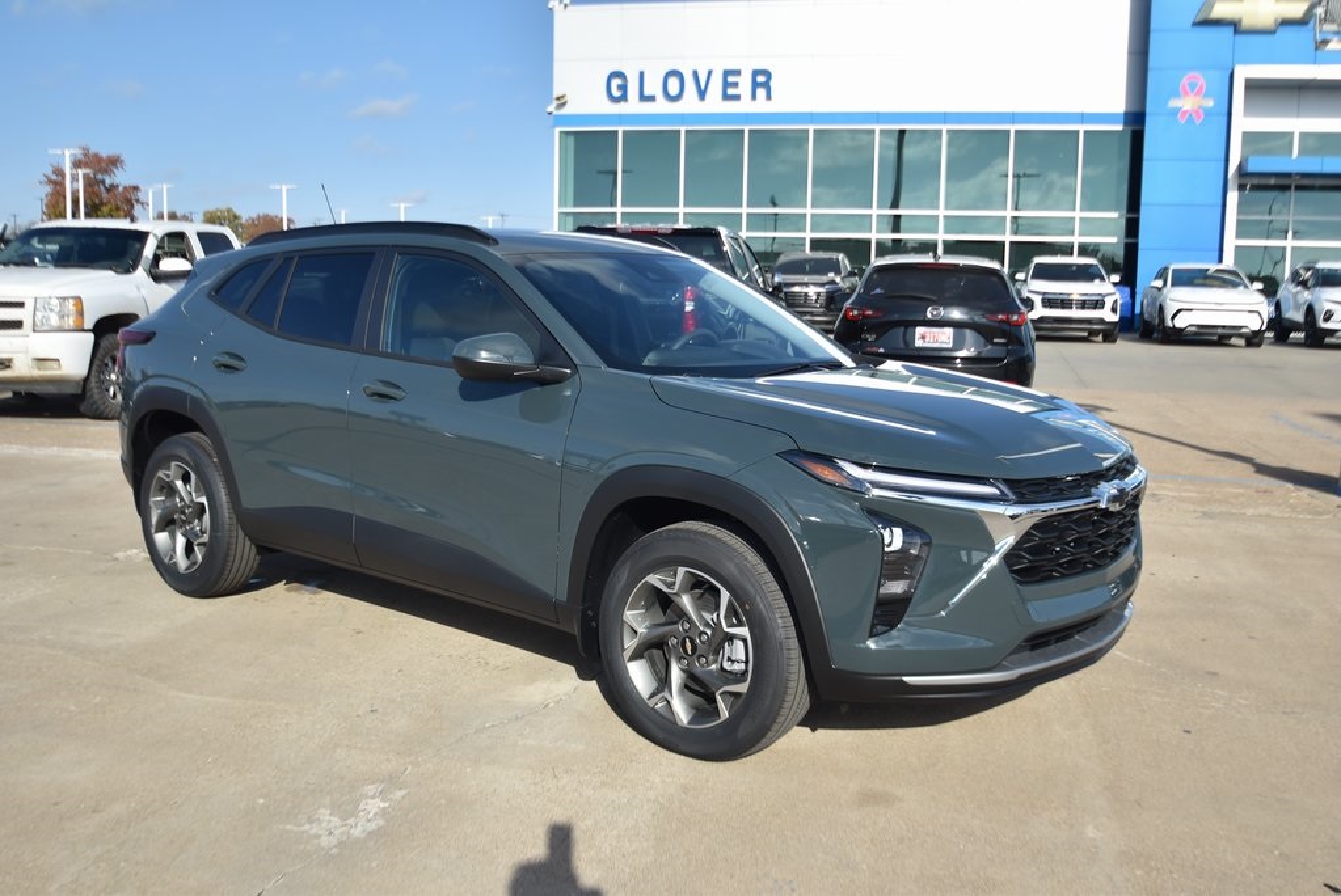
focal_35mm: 33
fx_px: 1230
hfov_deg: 57.2
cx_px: 670
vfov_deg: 40.0
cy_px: 448
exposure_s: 1/1000
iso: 125
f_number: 4.5
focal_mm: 22
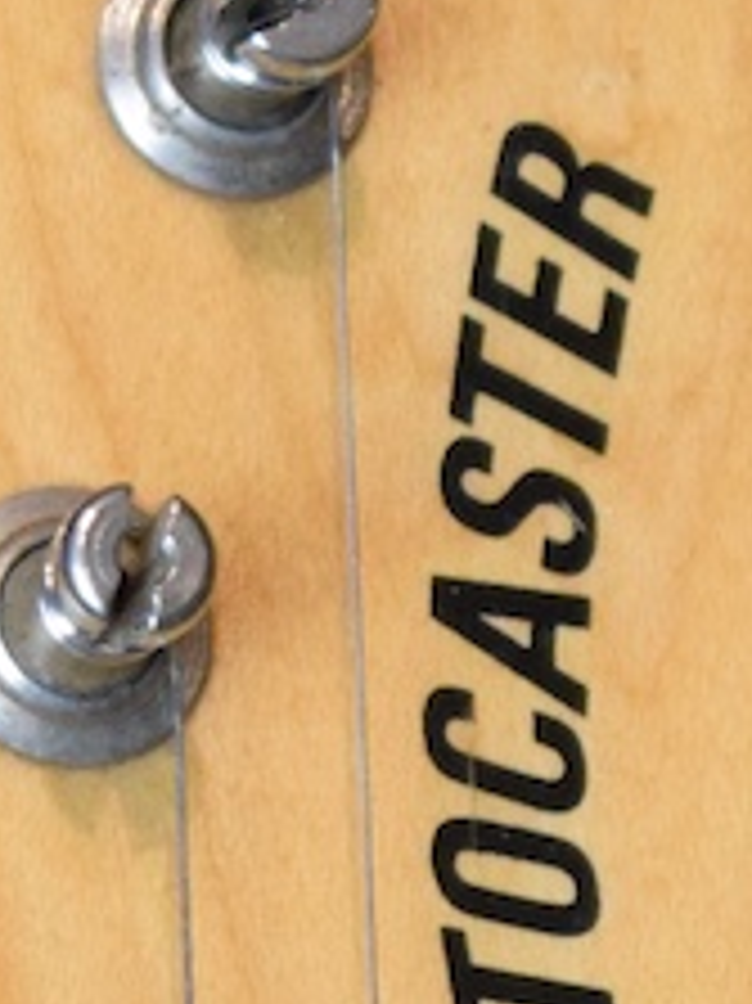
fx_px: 15489
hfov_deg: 2.8
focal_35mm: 534
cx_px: 167
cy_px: 1589
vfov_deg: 3.7
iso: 2800
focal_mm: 55
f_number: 5.6
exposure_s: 1/60
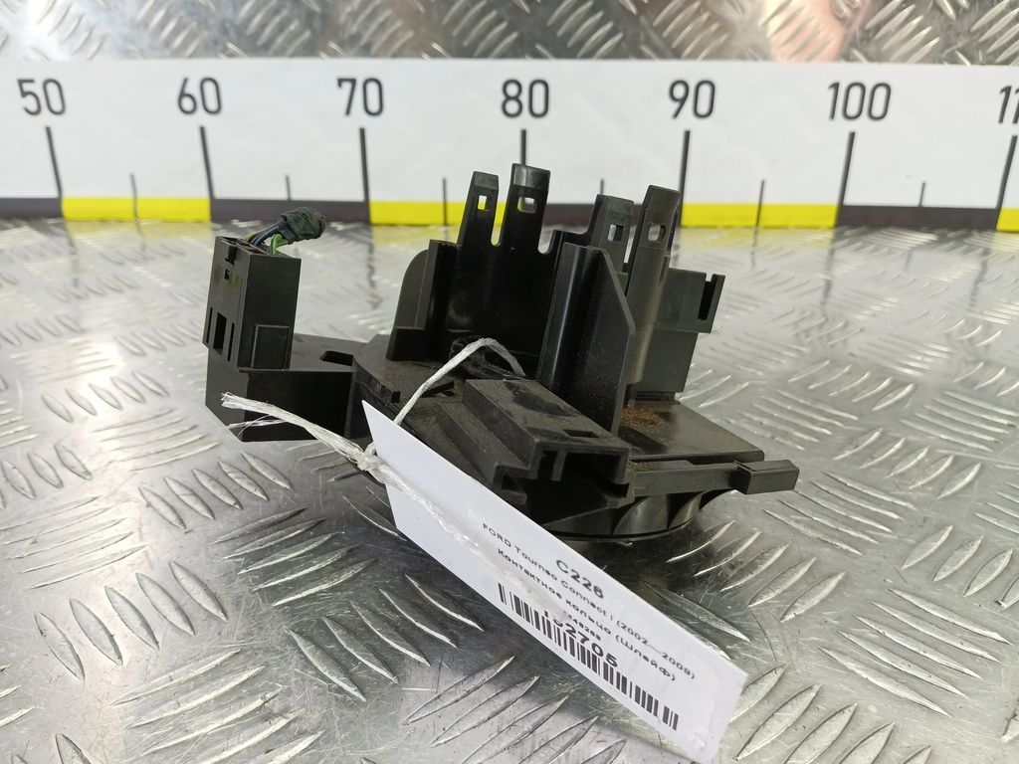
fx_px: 677
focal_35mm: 23
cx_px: 510
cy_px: 382
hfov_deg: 73.9
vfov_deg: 58.9
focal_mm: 4.11
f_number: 1.6
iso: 163
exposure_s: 1/50
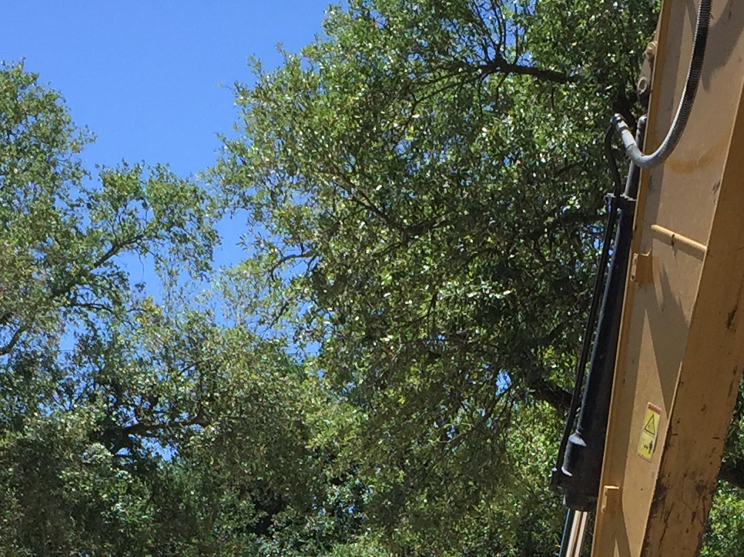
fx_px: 2106
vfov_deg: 14.4
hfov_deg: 20.0
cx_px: 445
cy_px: 738
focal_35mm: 98
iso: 32
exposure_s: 1/1412
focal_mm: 4.15
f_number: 2.2
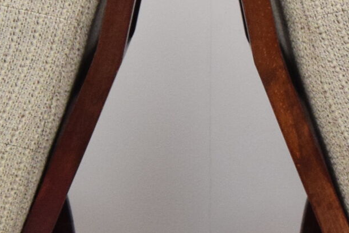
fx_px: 1343
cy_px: 158
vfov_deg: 9.9
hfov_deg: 14.8
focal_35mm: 138
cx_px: 206
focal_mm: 19
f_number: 7.1
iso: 1600
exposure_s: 1/200
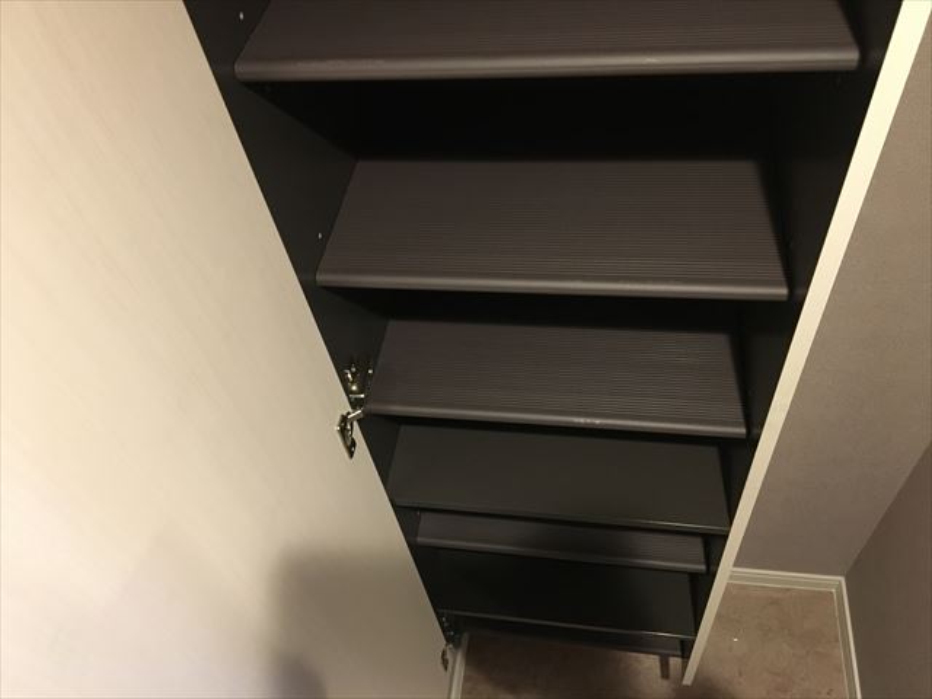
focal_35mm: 29
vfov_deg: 48.2
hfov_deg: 61.7
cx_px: 466
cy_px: 350
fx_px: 781
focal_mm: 4.15
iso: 200
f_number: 2.2
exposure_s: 1/20
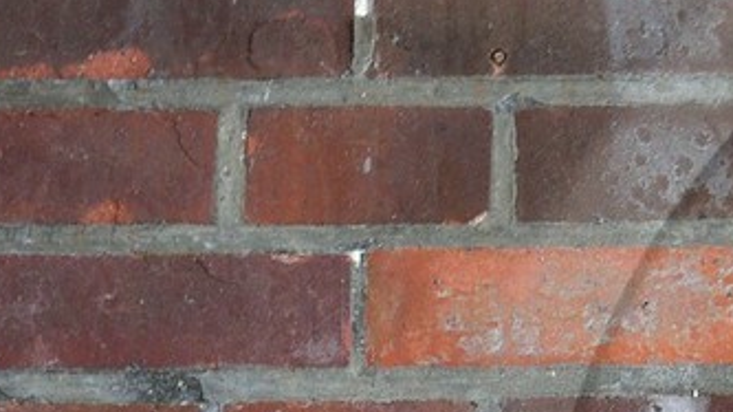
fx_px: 6062
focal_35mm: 312
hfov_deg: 6.7
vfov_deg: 3.9
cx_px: 1345
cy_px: 668
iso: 800
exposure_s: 1/320
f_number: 3.5
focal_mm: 62
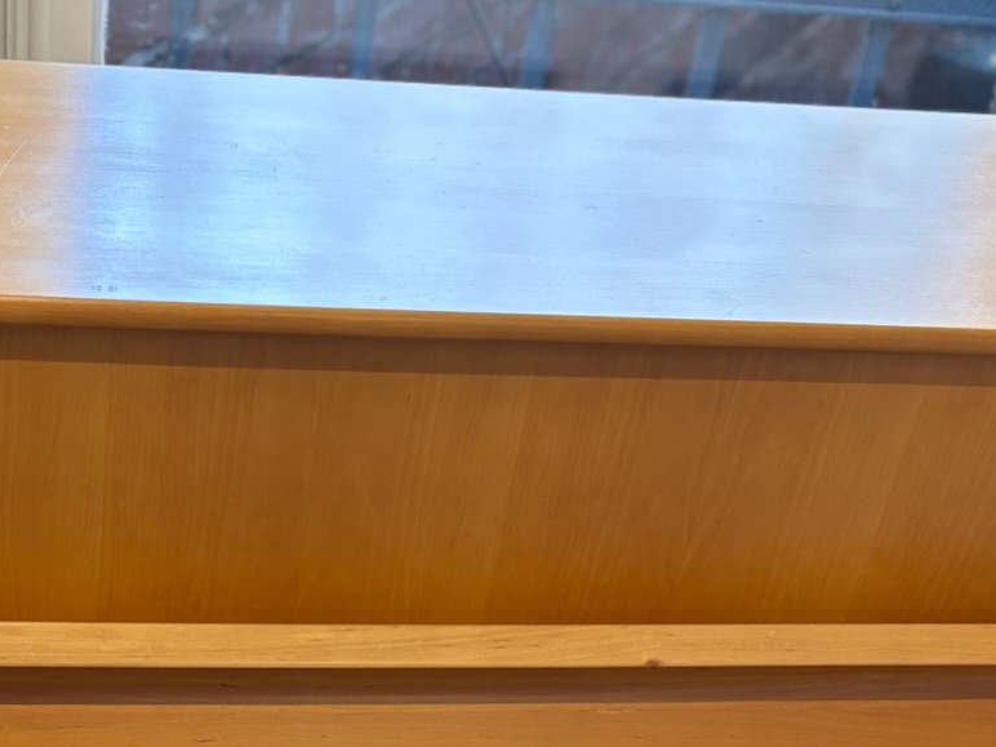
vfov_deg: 20.0
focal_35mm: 69
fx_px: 1985
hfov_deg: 28.0
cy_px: 888
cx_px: 332
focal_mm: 5.96
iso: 100
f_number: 1.6
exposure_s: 1/50
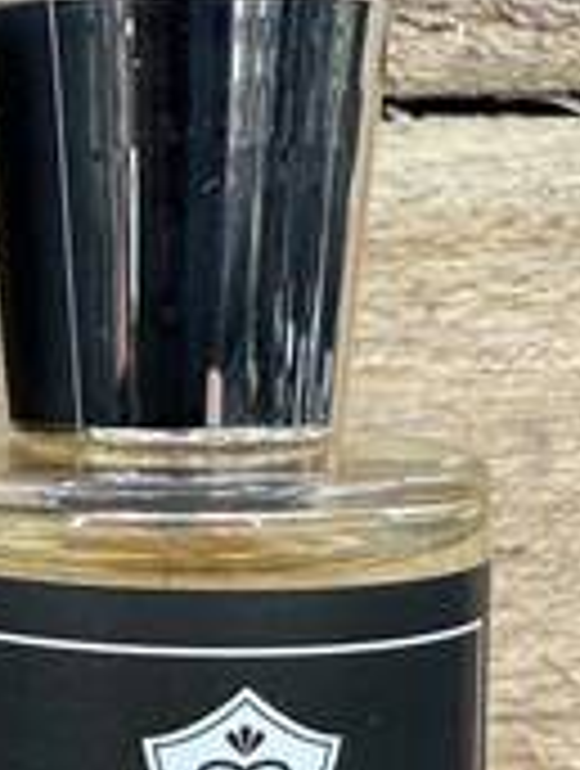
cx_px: -94
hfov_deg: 16.9
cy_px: 612
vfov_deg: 22.9
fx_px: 1870
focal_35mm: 84
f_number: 2.2
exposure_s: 1/100
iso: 160
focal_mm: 2.22
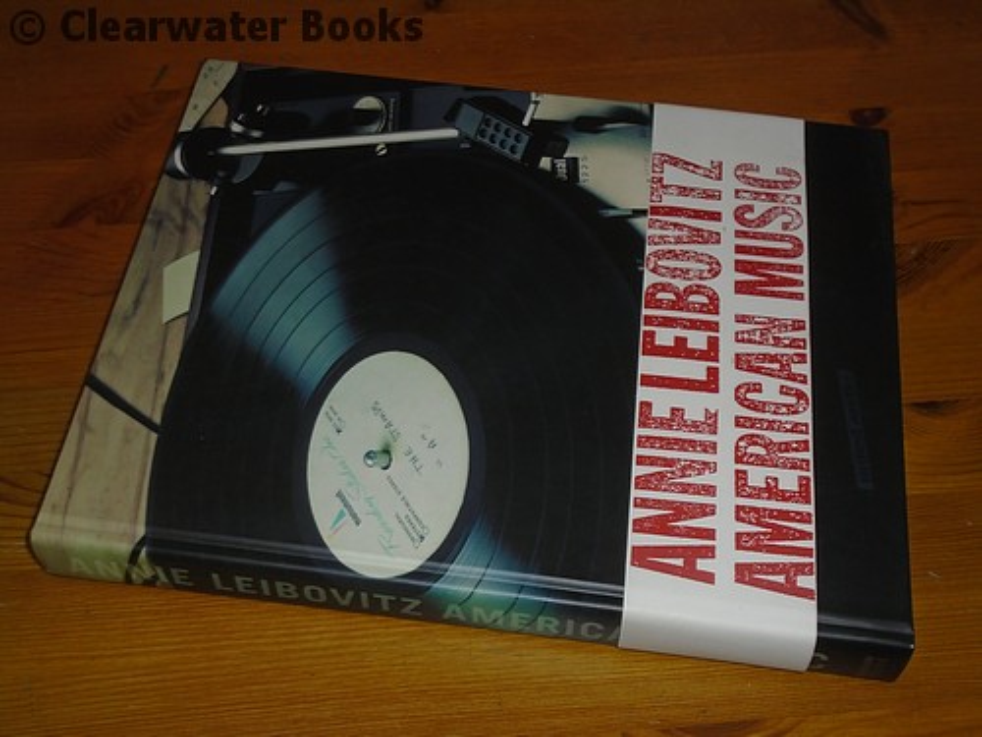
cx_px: 491
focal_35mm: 49
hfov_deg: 38.9
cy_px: 368
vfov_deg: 29.7
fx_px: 1390
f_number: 4.5
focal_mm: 8.7
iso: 200
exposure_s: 1/30
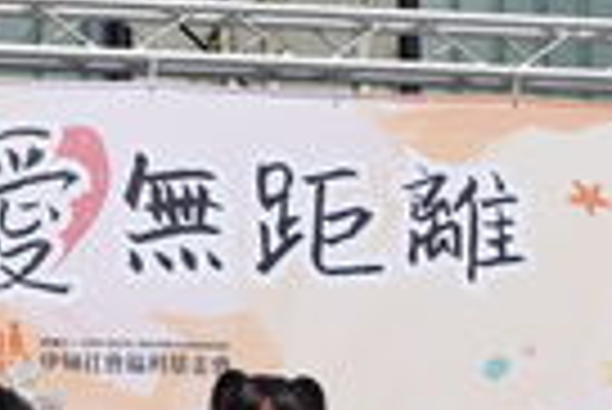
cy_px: 421
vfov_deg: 8.8
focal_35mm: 156
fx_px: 2655
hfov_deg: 13.0
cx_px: 32
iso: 125
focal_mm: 19.76
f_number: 4
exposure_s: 1/250
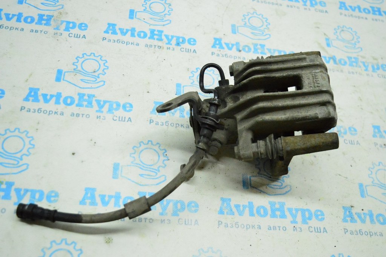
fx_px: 466
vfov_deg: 30.8
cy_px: 128
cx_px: 193
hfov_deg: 45.0
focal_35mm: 44
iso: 6400
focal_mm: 29
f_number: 4.2
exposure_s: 1/640
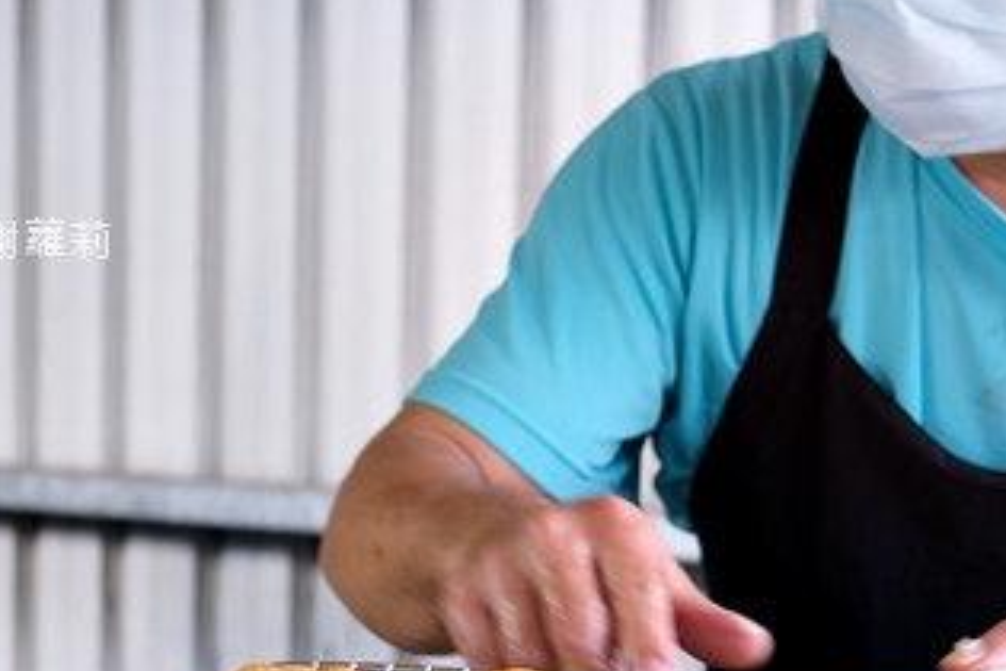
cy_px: 585
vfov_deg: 13.6
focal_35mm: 100
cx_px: 629
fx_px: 2794
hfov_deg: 20.4
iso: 400
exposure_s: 1/210
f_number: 2.8
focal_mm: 23
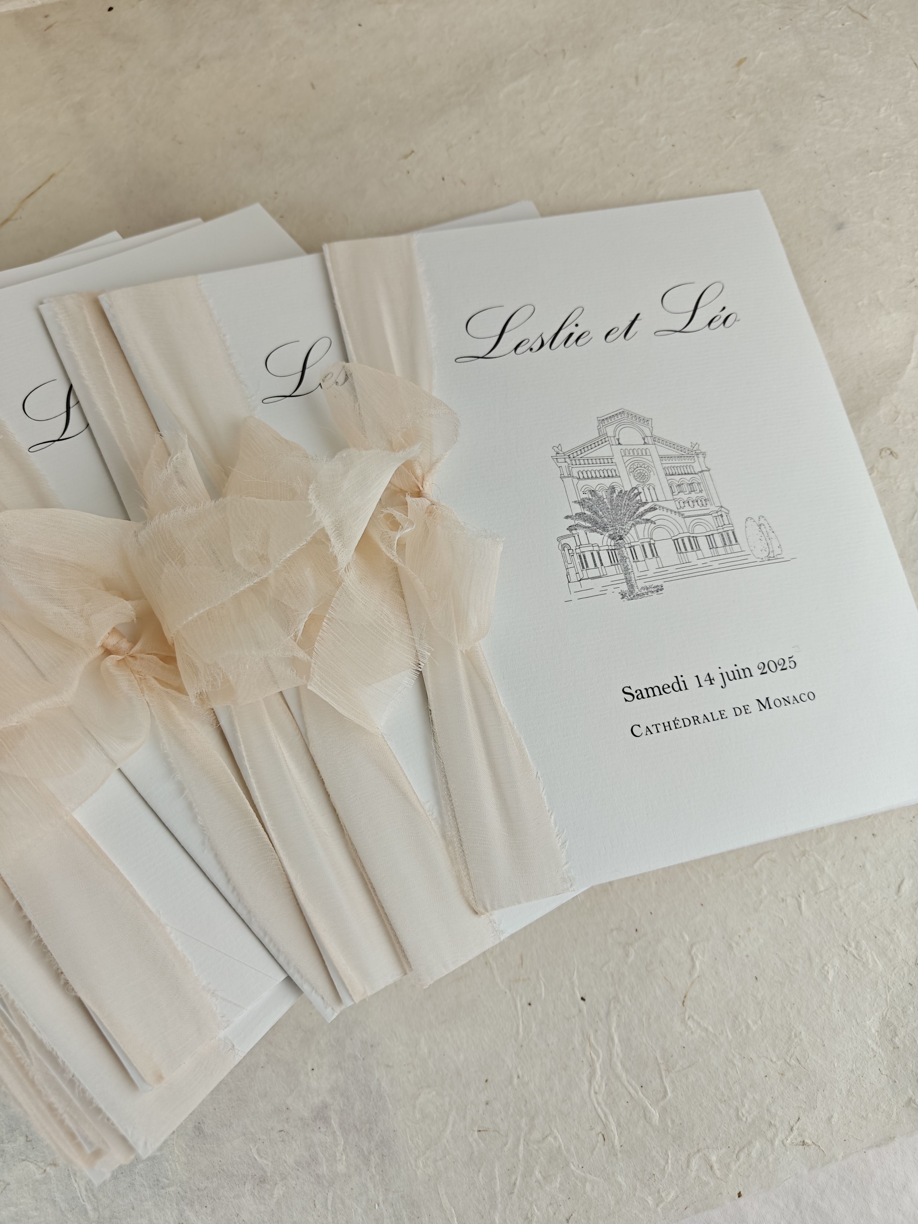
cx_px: 459
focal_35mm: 24
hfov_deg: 56.8
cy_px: 612
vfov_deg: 71.6
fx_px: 849
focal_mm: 5.59
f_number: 1.8
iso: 80
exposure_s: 1/100
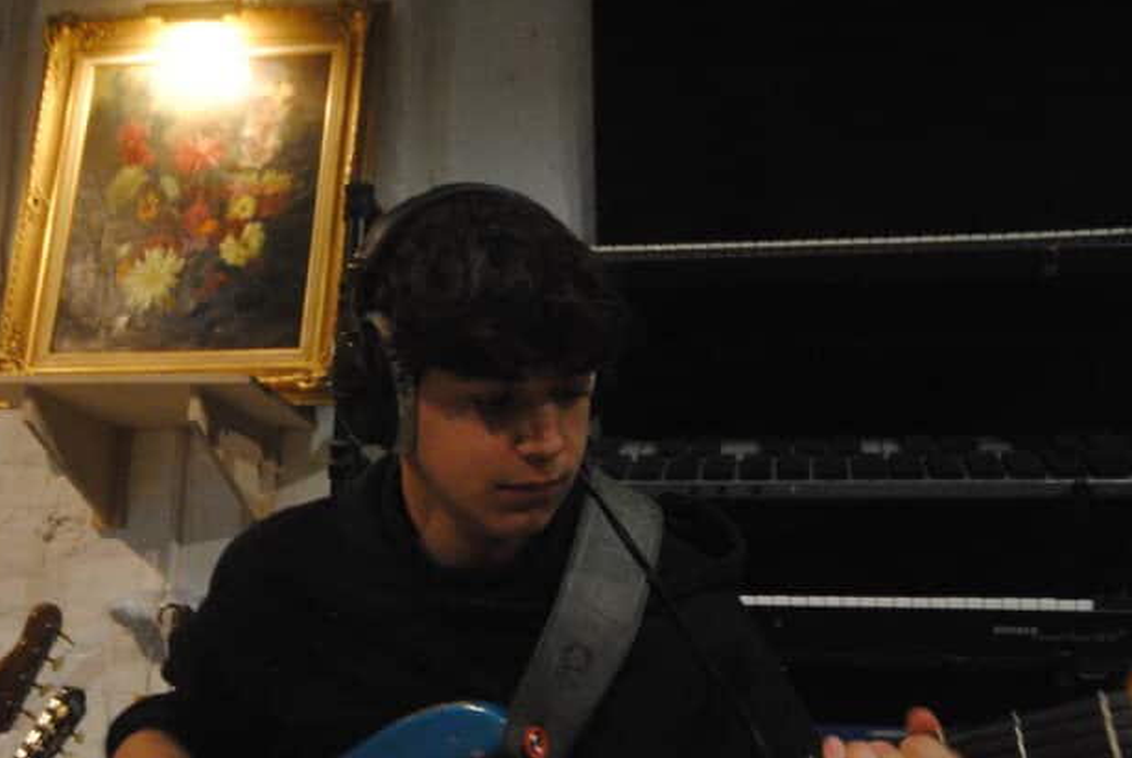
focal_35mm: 45
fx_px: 1417
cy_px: 477
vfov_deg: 29.8
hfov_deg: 43.4
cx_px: 485
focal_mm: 18
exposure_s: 1/15
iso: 1600
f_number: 5.6
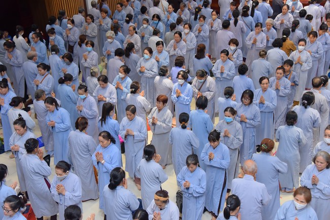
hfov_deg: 39.6
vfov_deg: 27.0
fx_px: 458
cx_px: 165
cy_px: 110
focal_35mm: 50
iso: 1250
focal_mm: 50
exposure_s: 1/100
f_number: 5.6
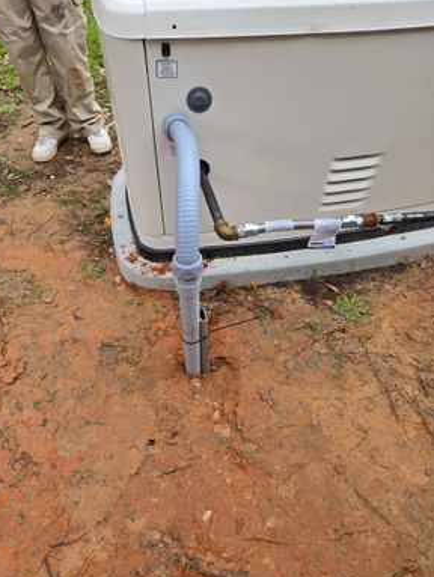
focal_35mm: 24
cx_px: 211
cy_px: 294
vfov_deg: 71.5
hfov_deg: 56.9
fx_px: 401
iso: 40
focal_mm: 5.4
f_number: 1.8
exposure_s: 1/180
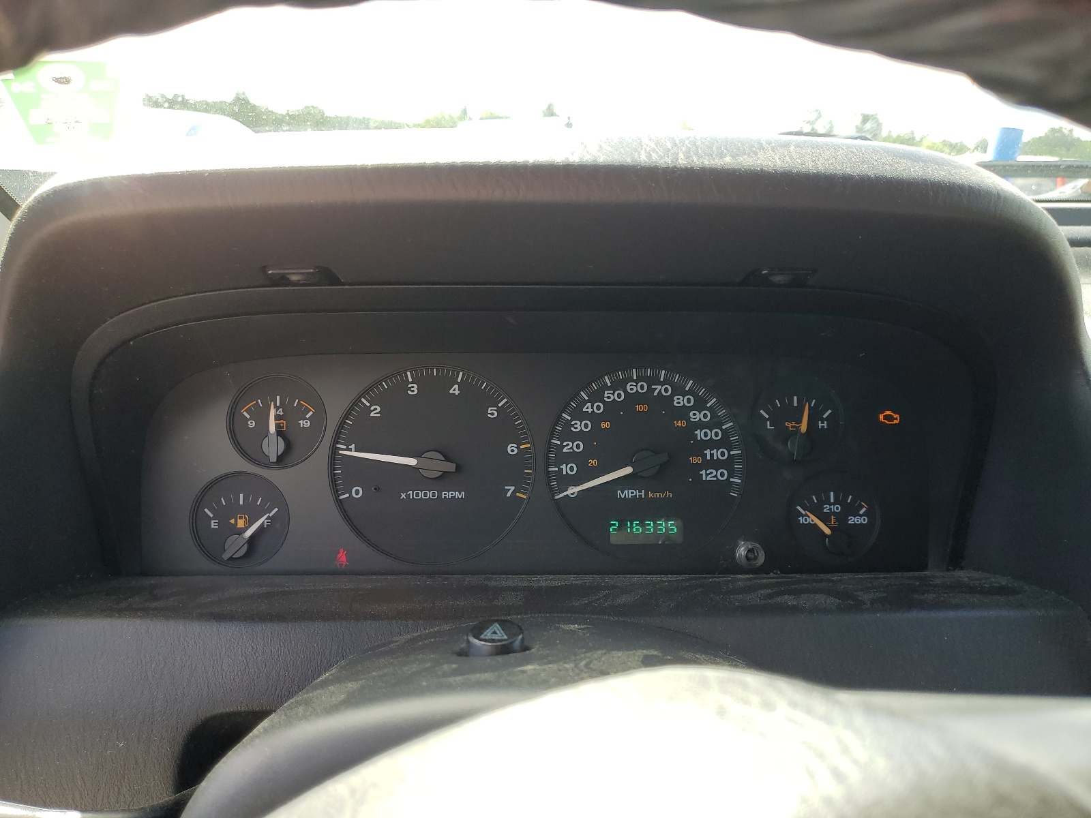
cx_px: 546
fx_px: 819
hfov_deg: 67.3
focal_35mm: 26
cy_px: 409
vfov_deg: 53.1
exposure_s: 1/270
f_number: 1.5
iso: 50
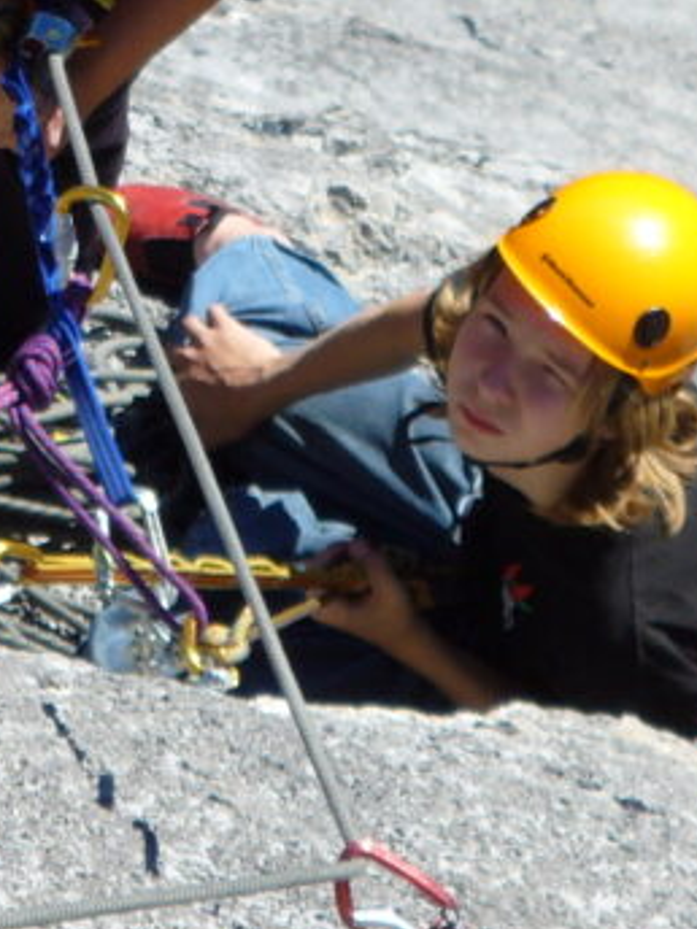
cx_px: 3
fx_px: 15732
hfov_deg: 2.5
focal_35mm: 586
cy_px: -89
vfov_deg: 3.4
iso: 64
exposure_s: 1/320
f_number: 4.4
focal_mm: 32.5
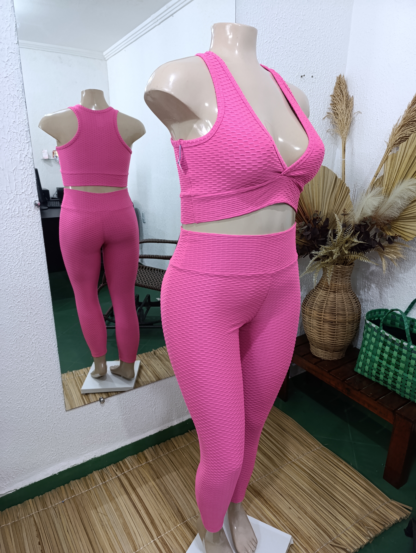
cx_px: 208
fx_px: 368
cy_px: 276
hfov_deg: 59.0
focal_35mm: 23
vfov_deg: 73.8
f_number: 1.6
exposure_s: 1/60
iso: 1600
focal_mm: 6.14
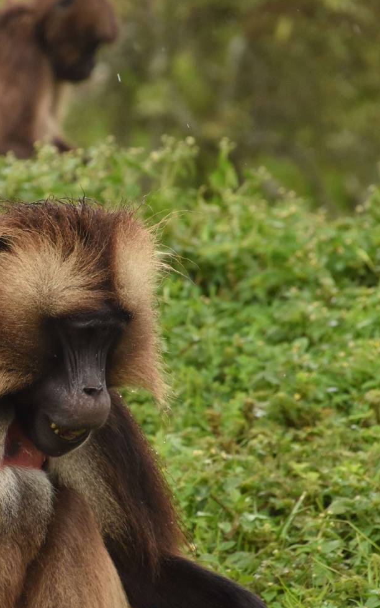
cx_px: 51
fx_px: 7243
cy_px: 354
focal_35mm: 437
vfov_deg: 4.8
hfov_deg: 3.0
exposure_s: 1/1000
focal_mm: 175
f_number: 6
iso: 1250
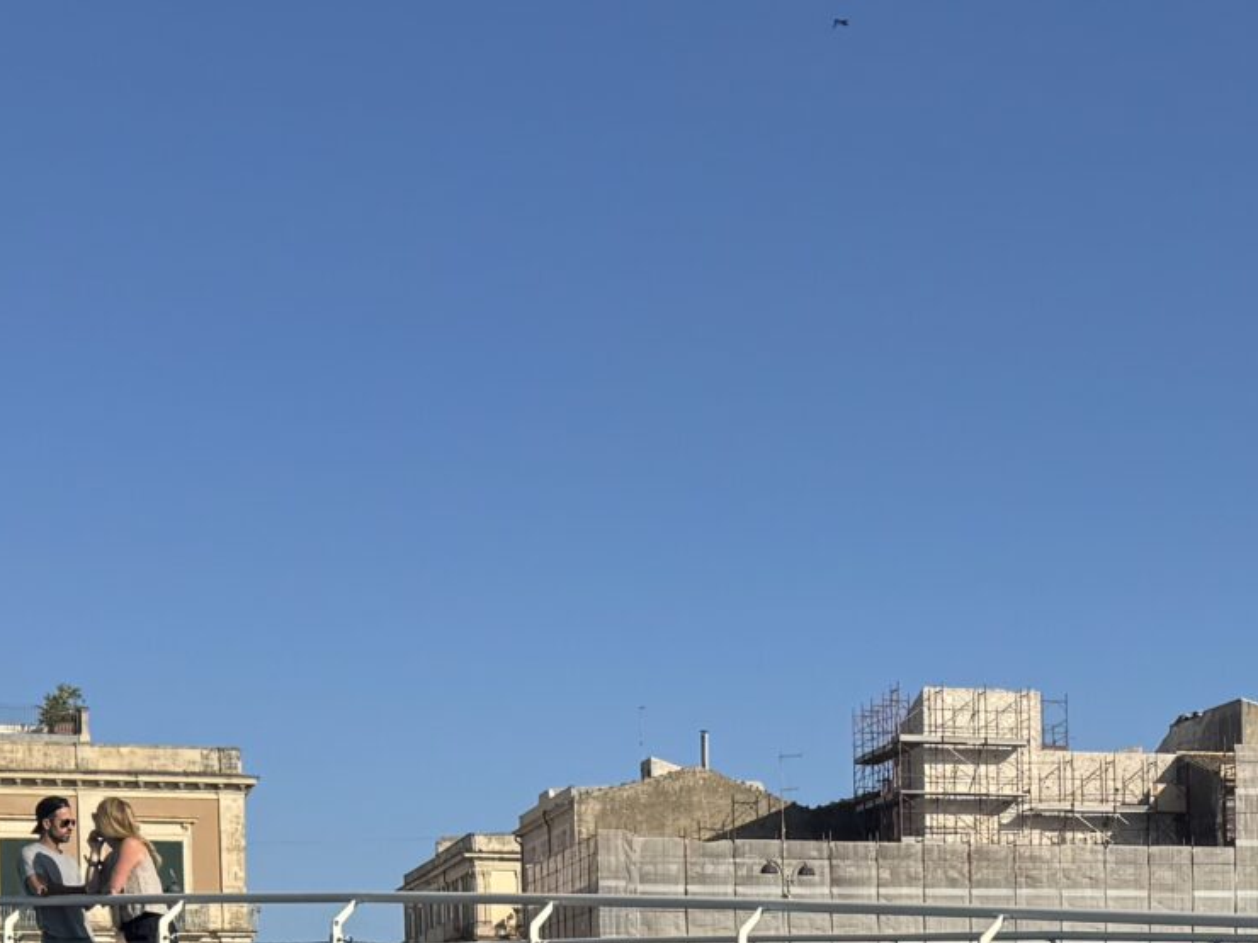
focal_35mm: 83
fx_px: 3016
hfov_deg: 23.0
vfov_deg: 16.9
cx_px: 1137
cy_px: 1167
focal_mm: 6.76
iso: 80
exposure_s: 1/5348
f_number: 1.78
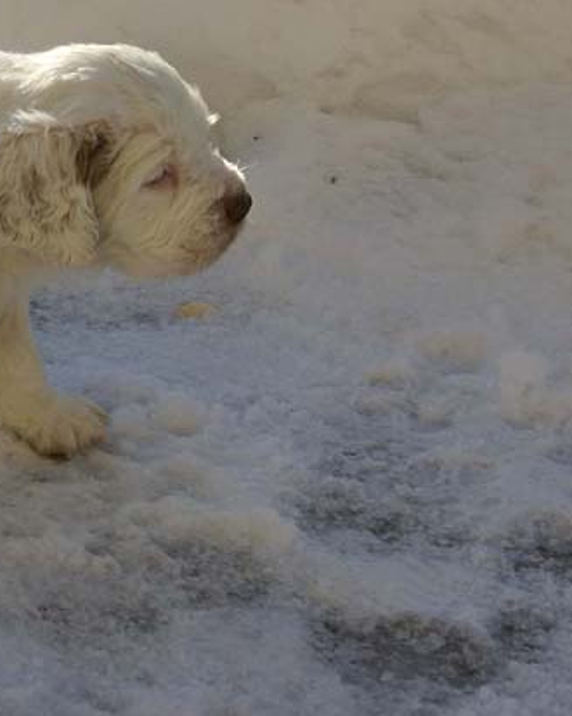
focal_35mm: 191
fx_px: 4045
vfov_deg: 10.1
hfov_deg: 8.1
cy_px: 266
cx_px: 29
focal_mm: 70
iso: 100
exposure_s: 1/250
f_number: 10
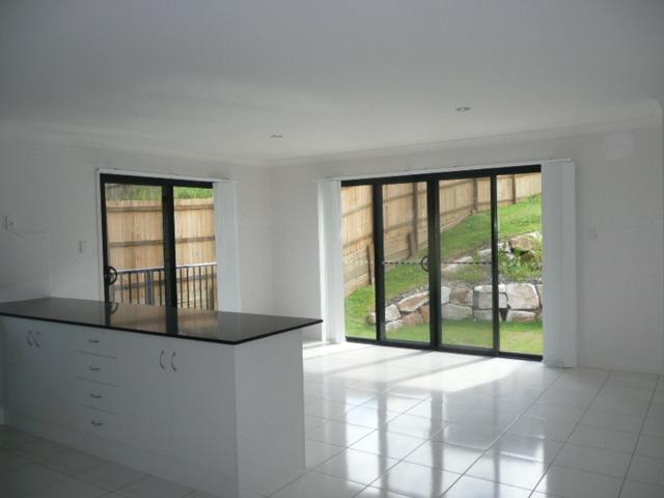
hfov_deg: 63.4
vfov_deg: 49.7
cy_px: 249
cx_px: 332
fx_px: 537
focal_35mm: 28
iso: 100
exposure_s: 1/200
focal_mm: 4.6
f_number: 3.3
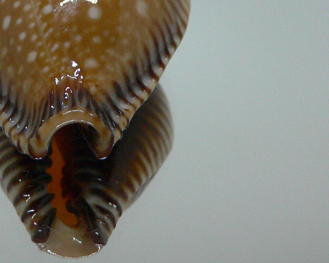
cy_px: 18
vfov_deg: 21.6
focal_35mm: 69
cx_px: 74
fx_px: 672
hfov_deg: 27.1
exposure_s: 1/60
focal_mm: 4.6
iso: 200
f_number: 2.8
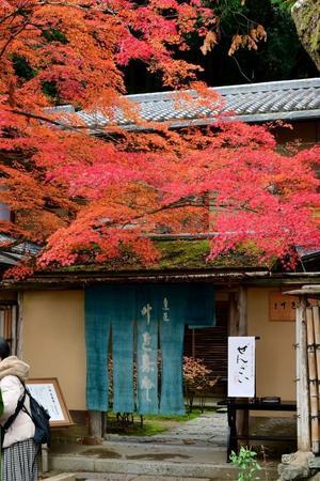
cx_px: 160
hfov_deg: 20.3
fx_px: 893
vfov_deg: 30.1
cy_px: 240
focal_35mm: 67
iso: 125
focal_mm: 45
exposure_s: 1/25
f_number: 7.1
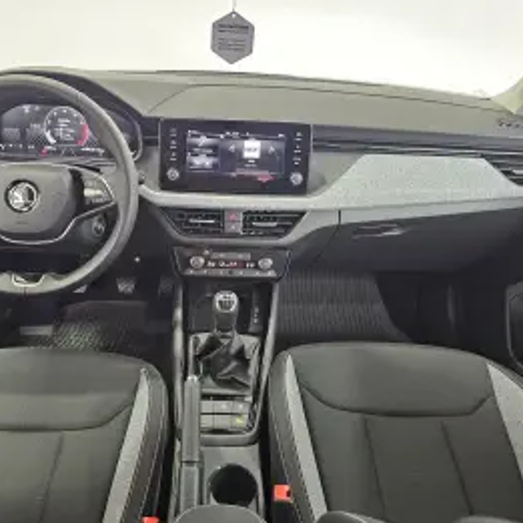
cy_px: 267
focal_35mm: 28
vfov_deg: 57.3
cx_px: 220
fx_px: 479
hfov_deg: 57.0
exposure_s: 1/100
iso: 400
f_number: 1.7
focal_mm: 6.3
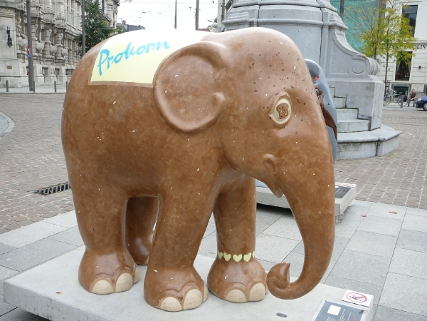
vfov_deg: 40.7
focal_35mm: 35
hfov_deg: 52.6
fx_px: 432
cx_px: 214
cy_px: 160
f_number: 2.8
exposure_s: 1/250
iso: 80
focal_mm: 5.2
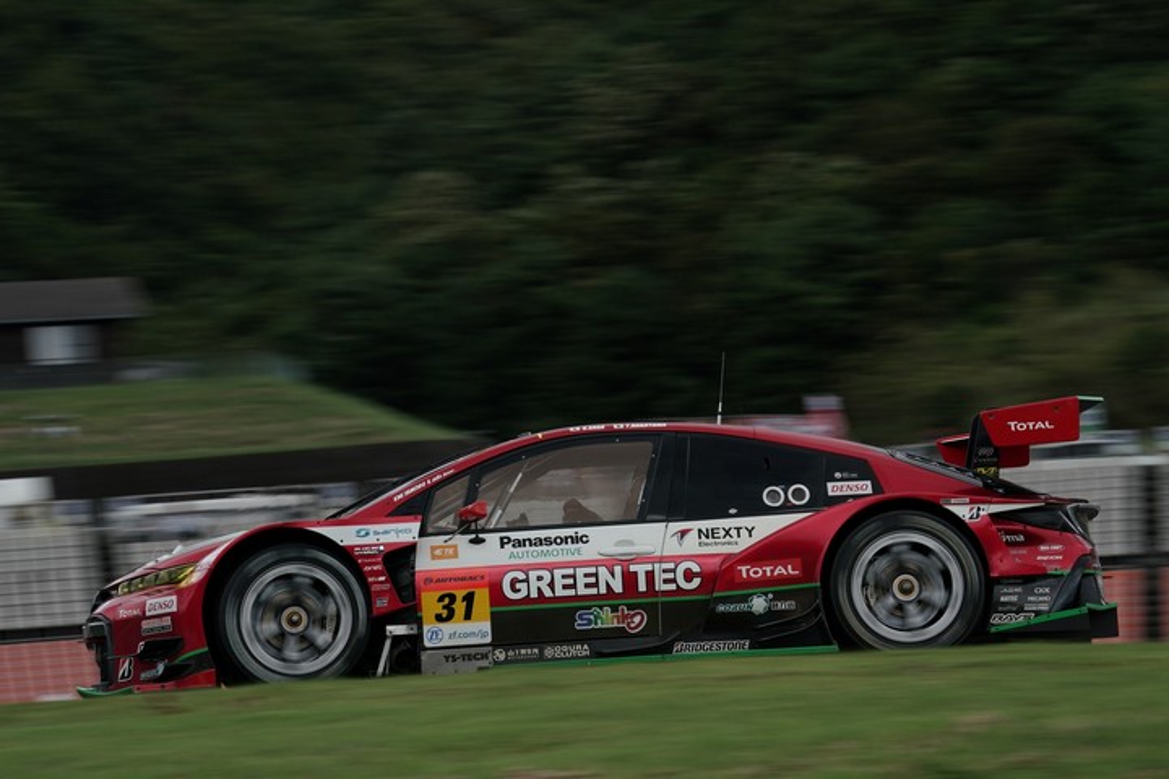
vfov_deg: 6.9
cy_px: 390
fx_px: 6494
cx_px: 584
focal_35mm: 200
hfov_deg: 10.3
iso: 200
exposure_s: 1/125
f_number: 14
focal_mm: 200
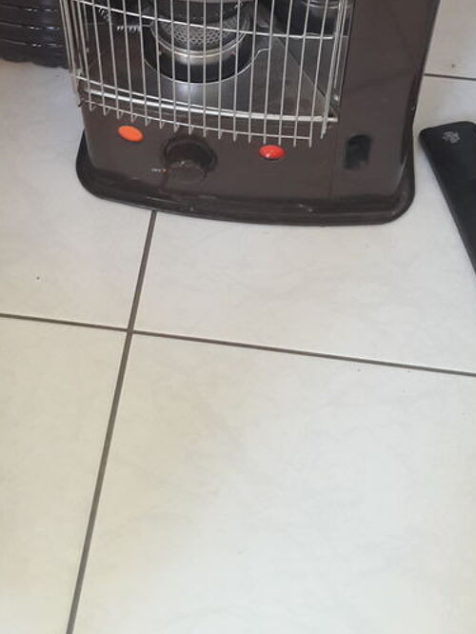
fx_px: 1026
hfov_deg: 26.1
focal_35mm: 56
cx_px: 217
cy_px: 12
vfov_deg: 31.9
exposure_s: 1/33
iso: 160
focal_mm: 3.7
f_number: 1.9
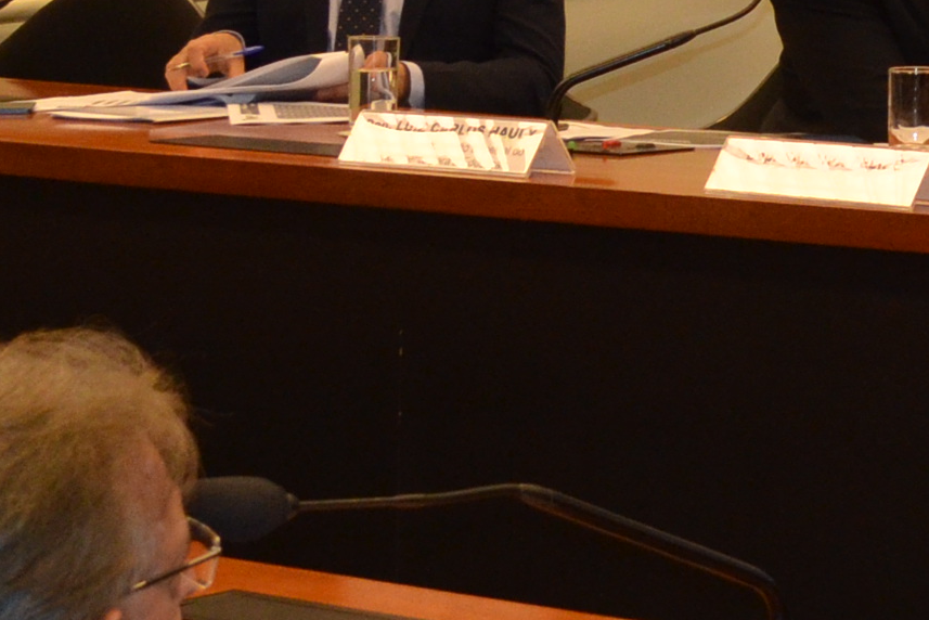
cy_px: -377
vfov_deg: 7.2
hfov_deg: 10.5
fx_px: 4831
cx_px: 1494
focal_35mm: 187
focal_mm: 29
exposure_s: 1/200
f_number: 7.1
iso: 1000
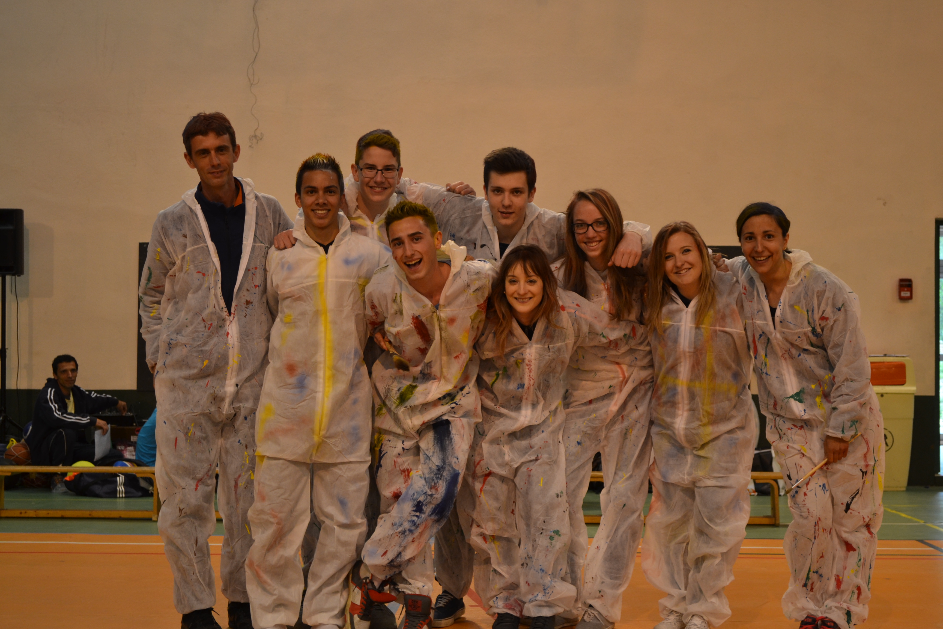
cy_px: 314
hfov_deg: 31.9
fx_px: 1650
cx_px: 472
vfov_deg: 21.6
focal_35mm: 63
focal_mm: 42
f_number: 5.3
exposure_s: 1/50
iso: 400
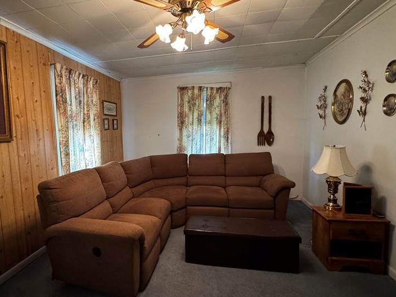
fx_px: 229
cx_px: 162
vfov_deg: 66.0
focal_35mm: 20
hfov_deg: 80.9
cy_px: 155
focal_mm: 2.22
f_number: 2.2
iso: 1000
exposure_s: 1/40
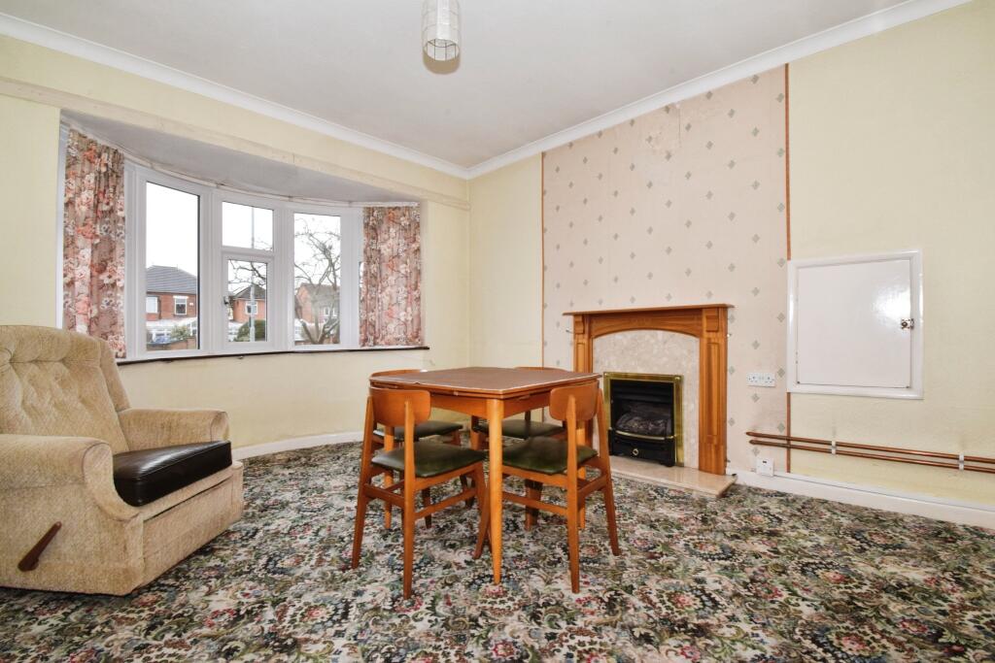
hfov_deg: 100.4
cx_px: 498
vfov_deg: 77.3
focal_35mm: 15
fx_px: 415
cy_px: 332
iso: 1000
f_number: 20
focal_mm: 10
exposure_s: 1/60
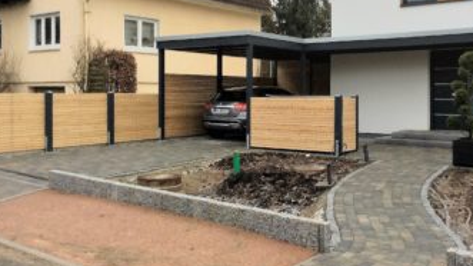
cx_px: 290
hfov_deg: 46.1
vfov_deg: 27.0
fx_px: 552
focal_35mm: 44
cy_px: 97
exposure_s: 1/117
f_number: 2.4
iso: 32
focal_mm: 3.3
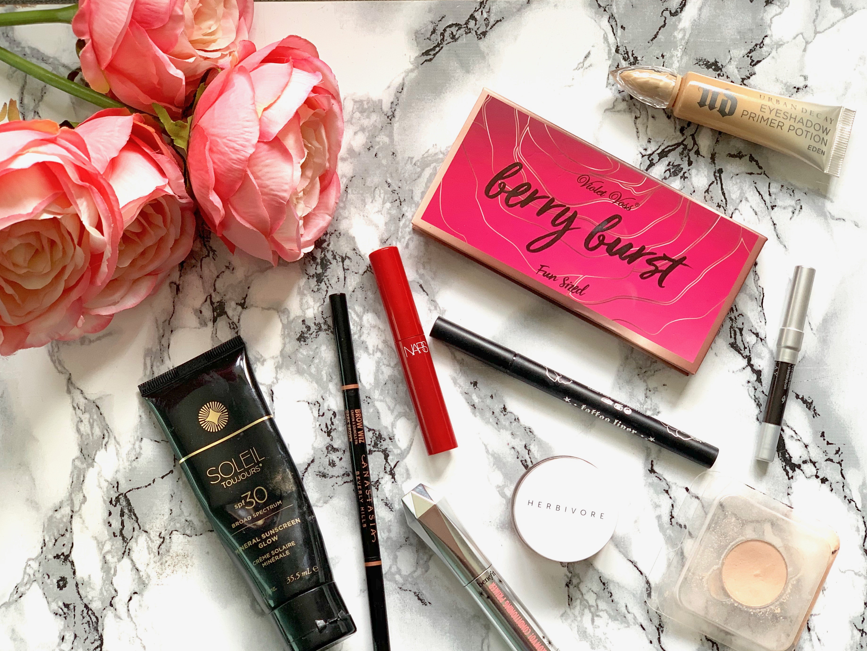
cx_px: 438
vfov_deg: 25.7
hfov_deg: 33.8
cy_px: 354
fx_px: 1428
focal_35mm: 57
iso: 64
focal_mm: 6
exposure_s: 1/122
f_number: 2.4
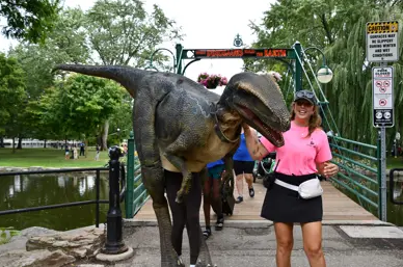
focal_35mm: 32
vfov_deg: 40.9
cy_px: 136
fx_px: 357
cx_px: 205
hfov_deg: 58.8
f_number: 7.1
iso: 200
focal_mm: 21
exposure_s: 1/250
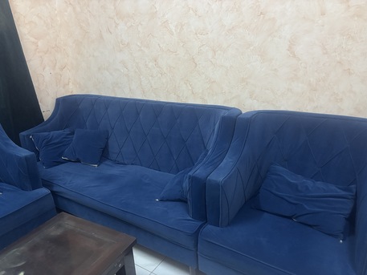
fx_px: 276
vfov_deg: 53.1
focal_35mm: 26
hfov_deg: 67.3
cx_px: 184
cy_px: 138
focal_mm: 5.96
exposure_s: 1/30
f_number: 1.6
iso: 500
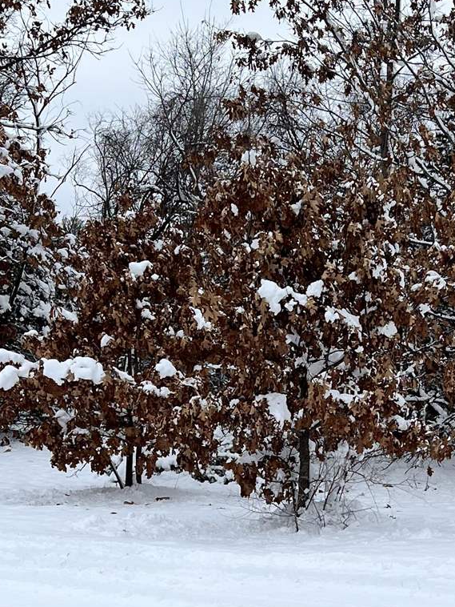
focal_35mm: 79
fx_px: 1384
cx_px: 358
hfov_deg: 18.5
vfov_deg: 24.6
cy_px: 400
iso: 50
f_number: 1.5
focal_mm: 5.7
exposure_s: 1/2841
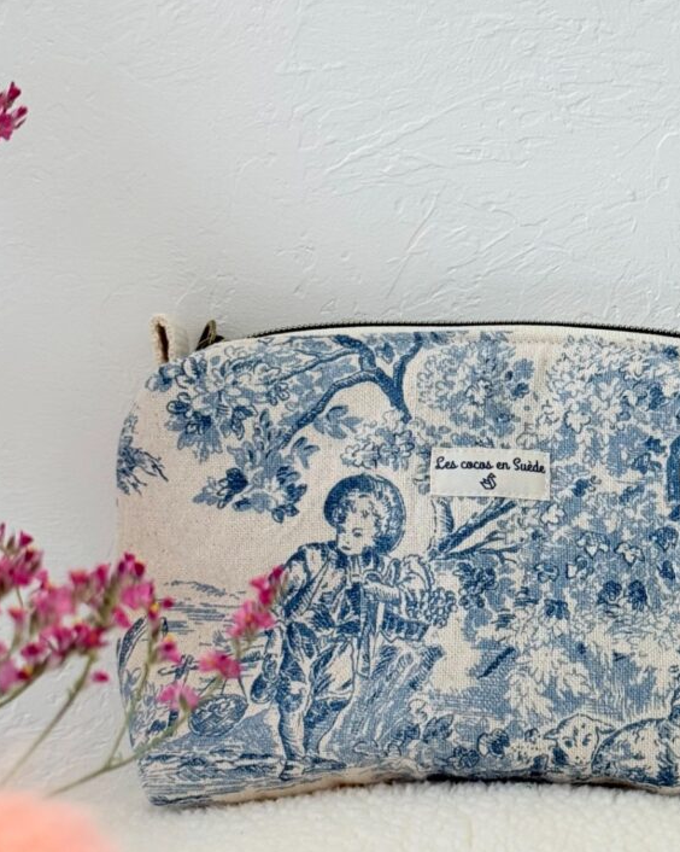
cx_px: 457
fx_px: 1712
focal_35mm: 68
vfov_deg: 27.9
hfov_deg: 22.4
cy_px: 507
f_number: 1.78
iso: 80
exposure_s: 1/121
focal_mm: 6.76
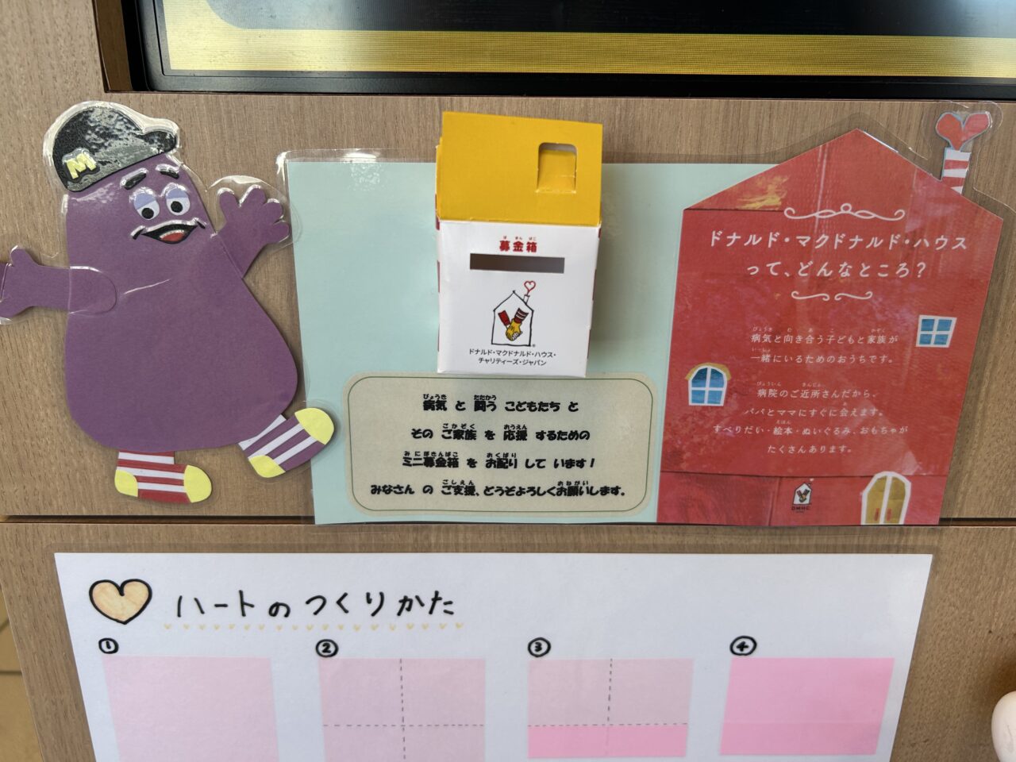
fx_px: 763
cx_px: 508
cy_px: 381
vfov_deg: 53.1
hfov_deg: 67.3
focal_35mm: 26
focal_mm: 5.7
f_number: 1.5
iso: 32
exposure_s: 1/138
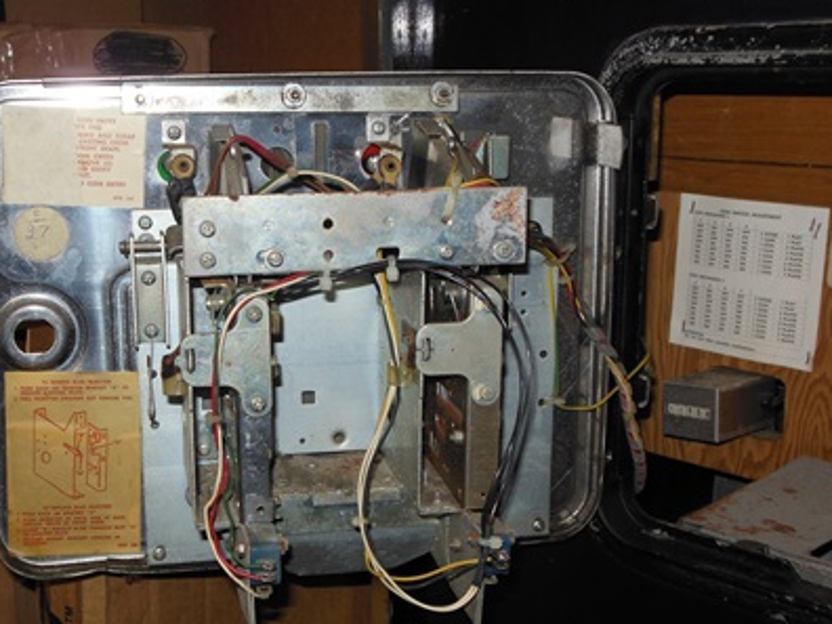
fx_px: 1034
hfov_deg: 43.8
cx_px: 424
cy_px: 338
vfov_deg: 33.6
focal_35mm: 43
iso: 125
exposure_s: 1/30
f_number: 3.6
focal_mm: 6.8
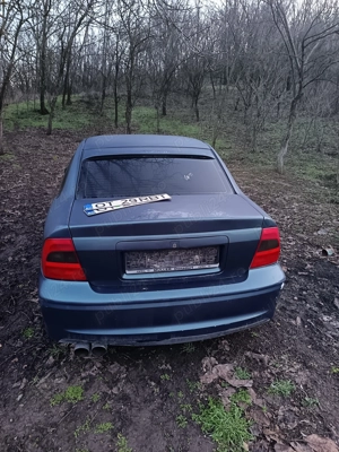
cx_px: 170
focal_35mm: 24
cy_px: 226
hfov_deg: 56.8
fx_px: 313
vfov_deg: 71.6
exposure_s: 1/25
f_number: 1.75
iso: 3382
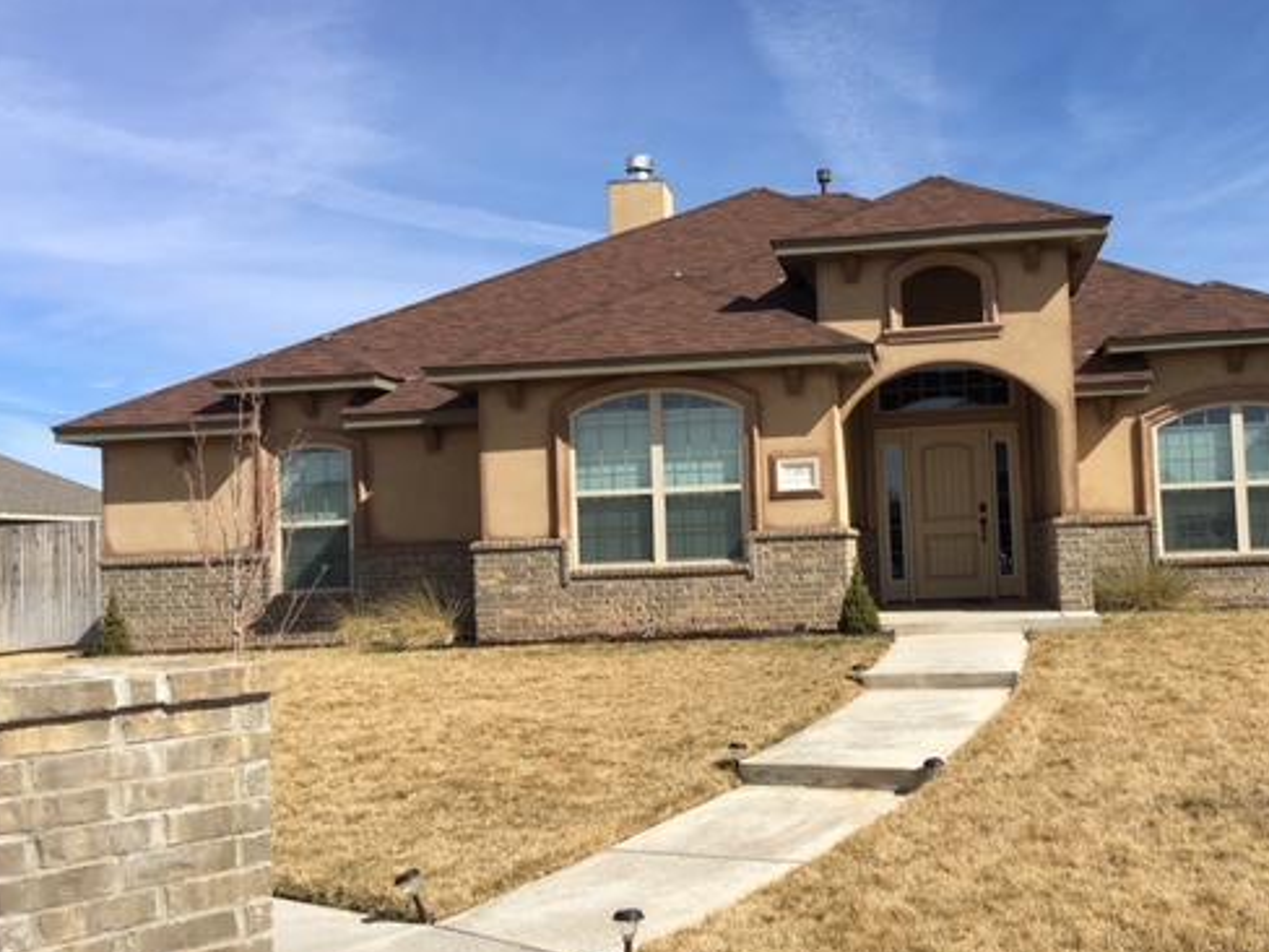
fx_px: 1393
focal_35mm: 38
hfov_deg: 48.4
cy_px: 492
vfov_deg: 37.7
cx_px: 811
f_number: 2.2
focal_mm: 4.15
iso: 25
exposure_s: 1/1972
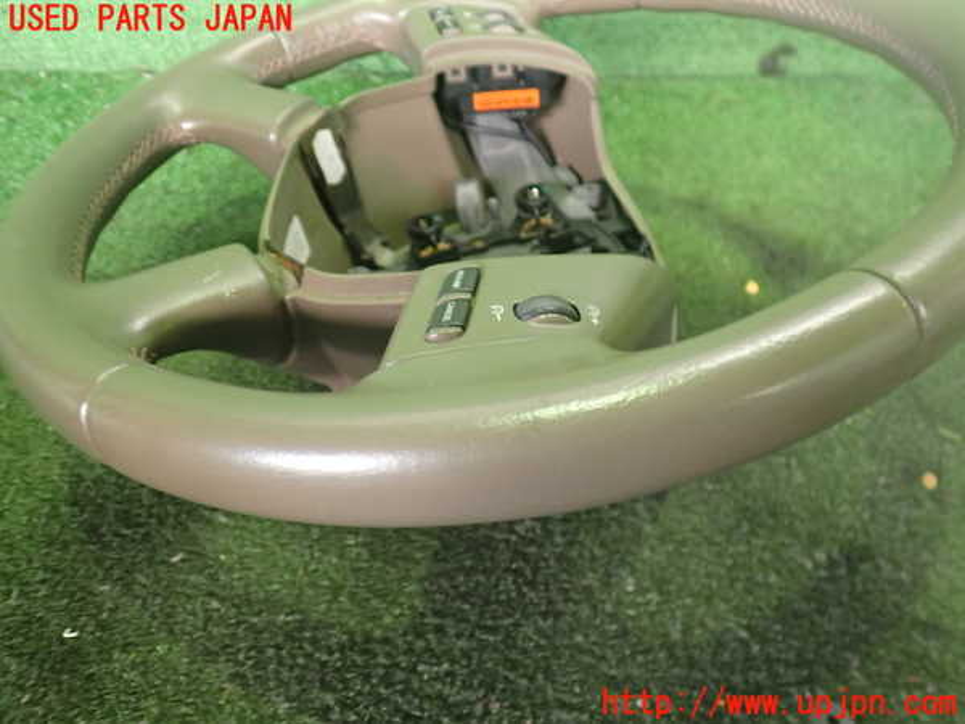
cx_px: 482
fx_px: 836
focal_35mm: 30
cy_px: 362
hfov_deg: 60.0
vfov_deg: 46.8
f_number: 2.3
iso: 500
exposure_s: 1/30
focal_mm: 5.4
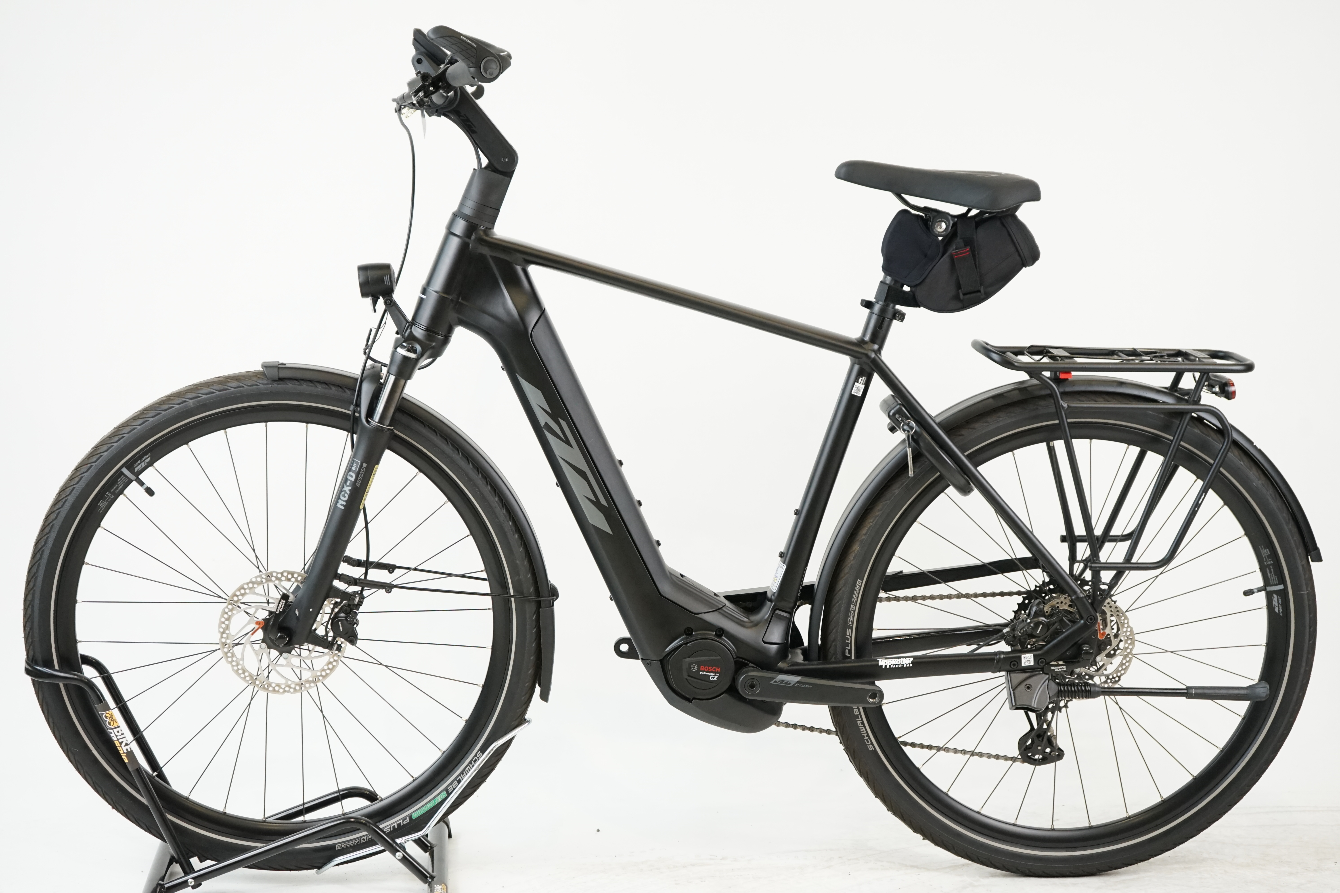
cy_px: 446
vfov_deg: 22.3
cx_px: 670
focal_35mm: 61
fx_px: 2270
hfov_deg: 32.9
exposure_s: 1/200
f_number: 5.6
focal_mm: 61
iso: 2000
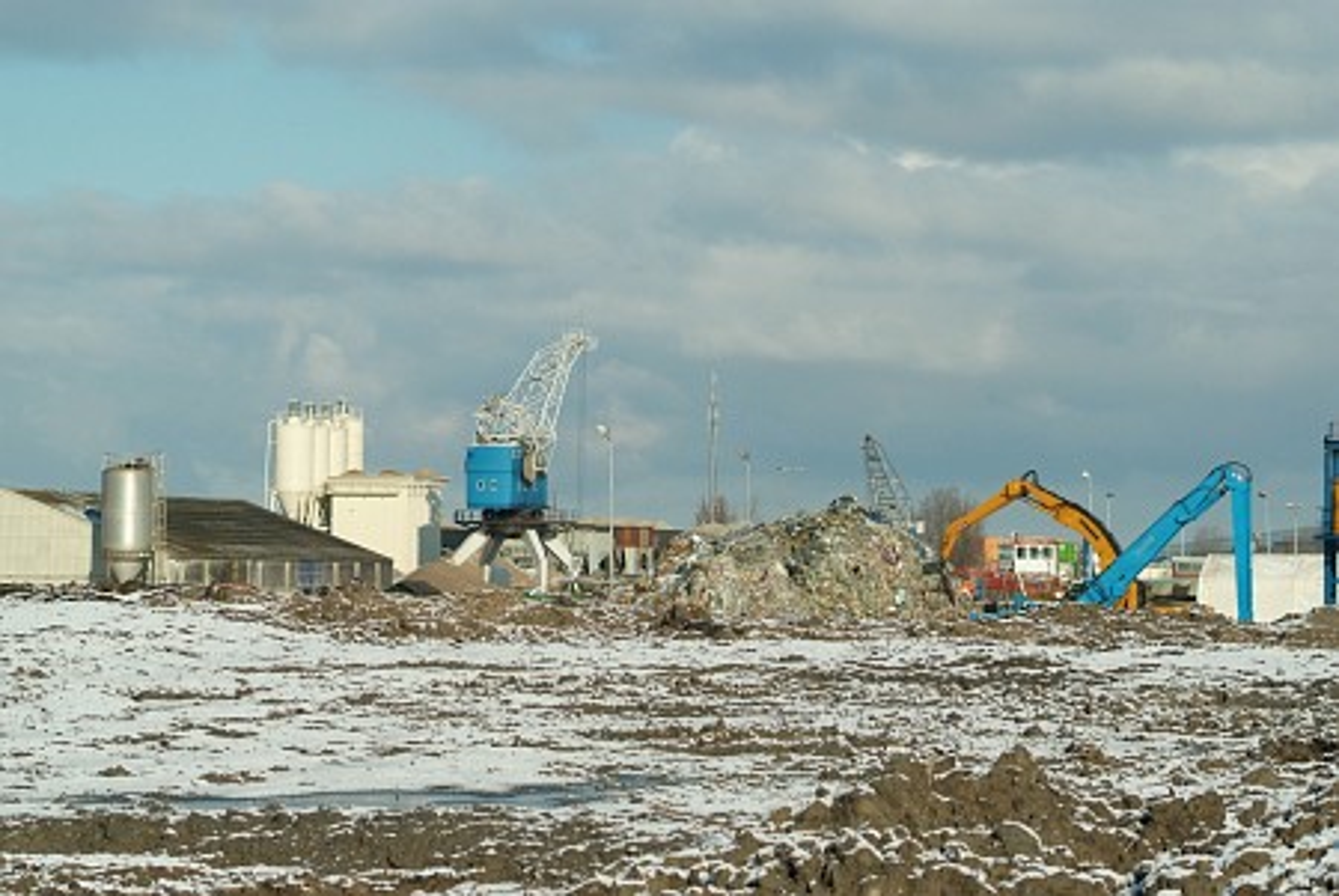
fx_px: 4765
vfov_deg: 10.7
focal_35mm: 128
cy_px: 448
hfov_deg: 16.0
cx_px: 670
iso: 400
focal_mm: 85
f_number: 6.7
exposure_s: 1/2000
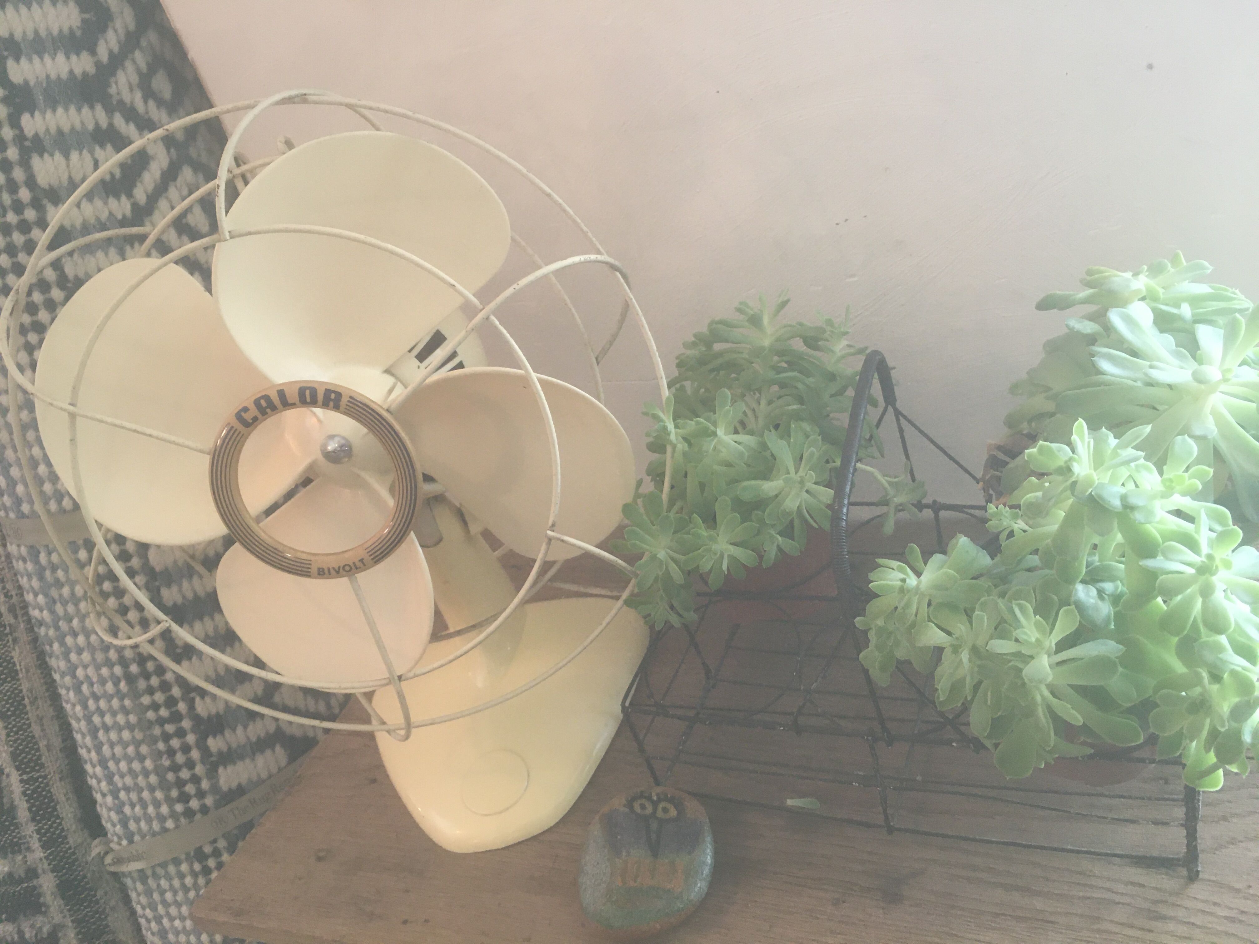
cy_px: 472
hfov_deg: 61.7
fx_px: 1055
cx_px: 630
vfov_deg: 48.2
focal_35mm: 29
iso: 125
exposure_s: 1/33
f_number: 2.2
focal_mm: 4.15
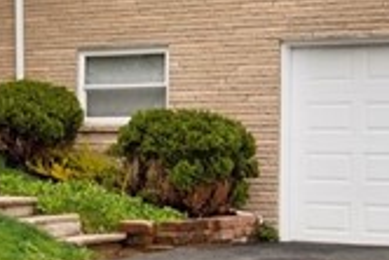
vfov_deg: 14.0
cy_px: 150
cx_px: 71
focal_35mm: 98
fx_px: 1060
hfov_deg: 20.5
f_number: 8
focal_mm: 15
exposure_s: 1/250
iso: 50
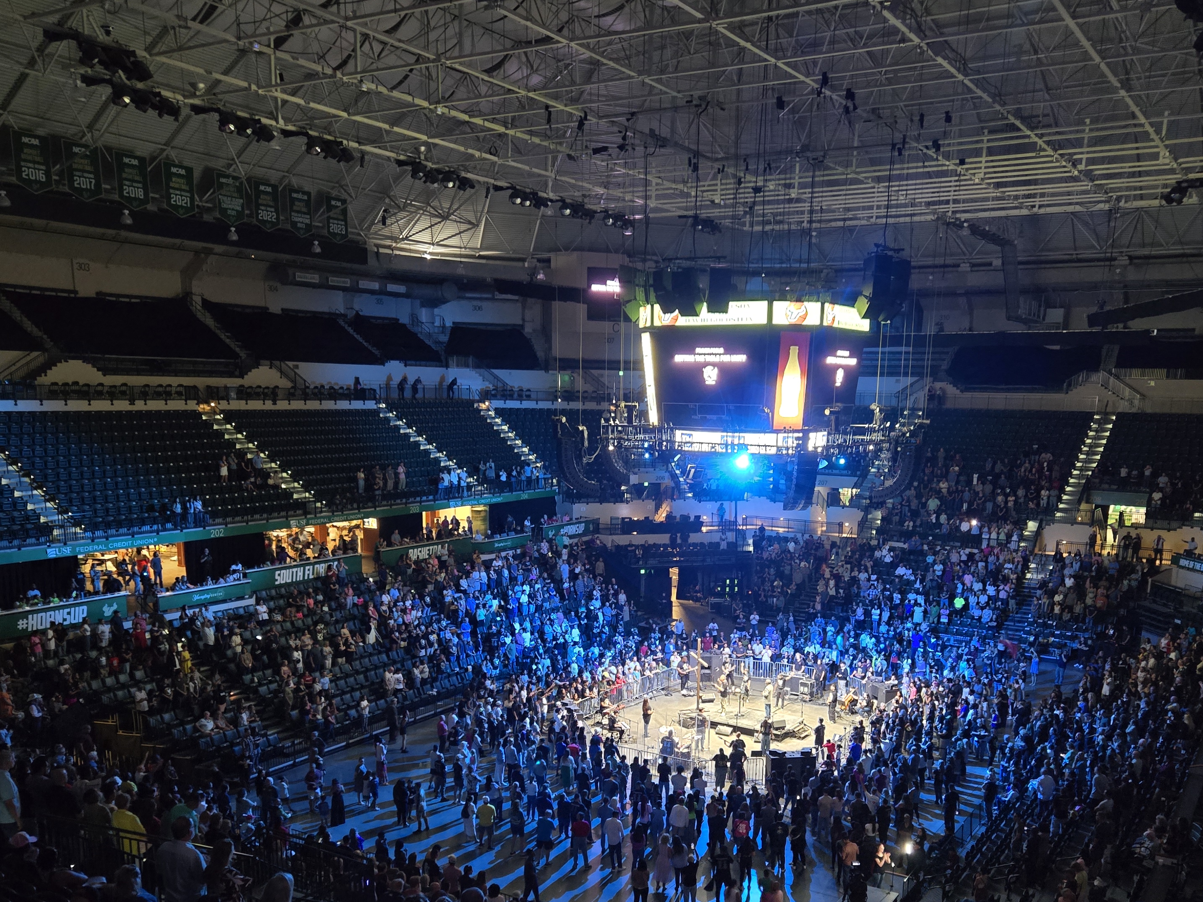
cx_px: 636
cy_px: 612
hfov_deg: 56.8
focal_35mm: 32
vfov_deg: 43.4
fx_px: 1112
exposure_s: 1/30
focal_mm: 5.4
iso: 1600
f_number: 1.8
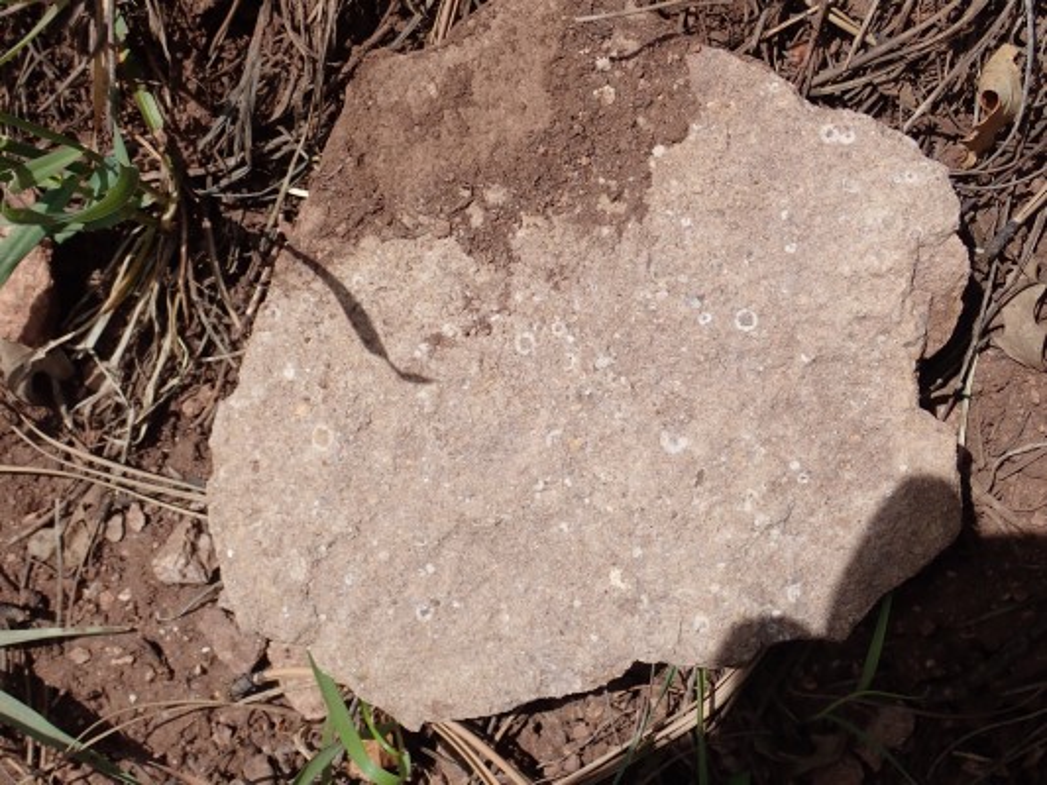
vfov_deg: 33.6
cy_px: 392
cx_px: 524
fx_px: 1301
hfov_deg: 43.8
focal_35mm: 43
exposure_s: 1/160
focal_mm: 7.86
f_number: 11
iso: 125
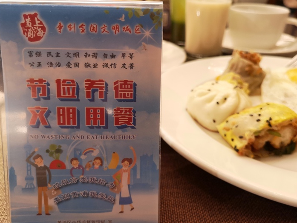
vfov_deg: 45.4
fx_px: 266
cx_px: 152
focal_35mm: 31
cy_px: 115
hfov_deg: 58.3
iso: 320
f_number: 1.8
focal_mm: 3.95
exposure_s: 1/33.3
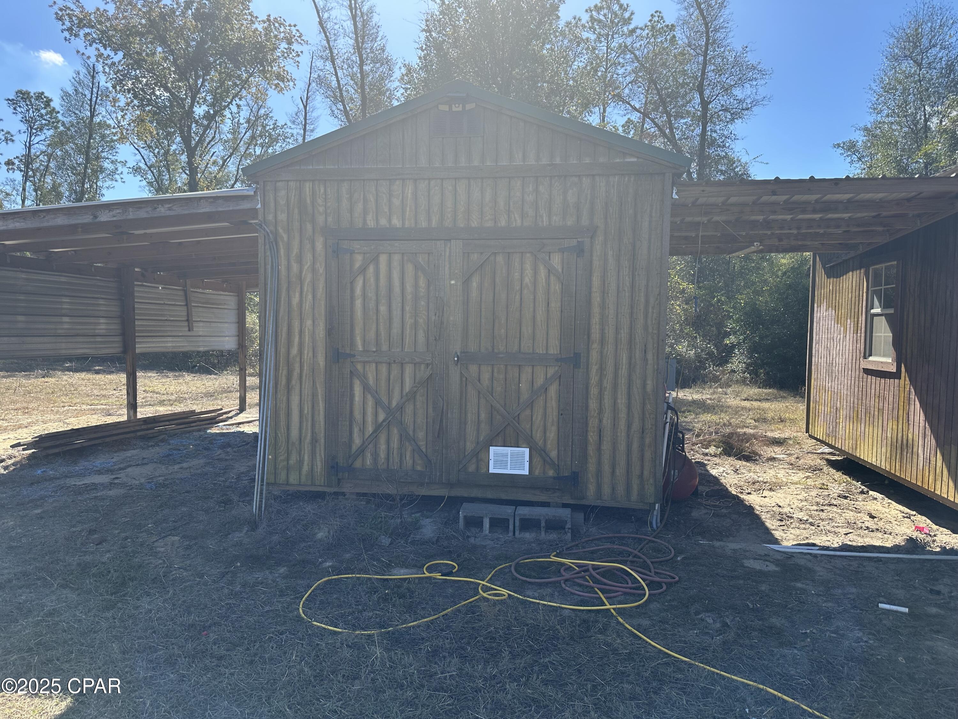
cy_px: 360
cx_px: 479
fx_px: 664
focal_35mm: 24
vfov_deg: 56.8
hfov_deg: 71.6
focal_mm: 6.86
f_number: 1.78
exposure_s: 1/2203
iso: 80
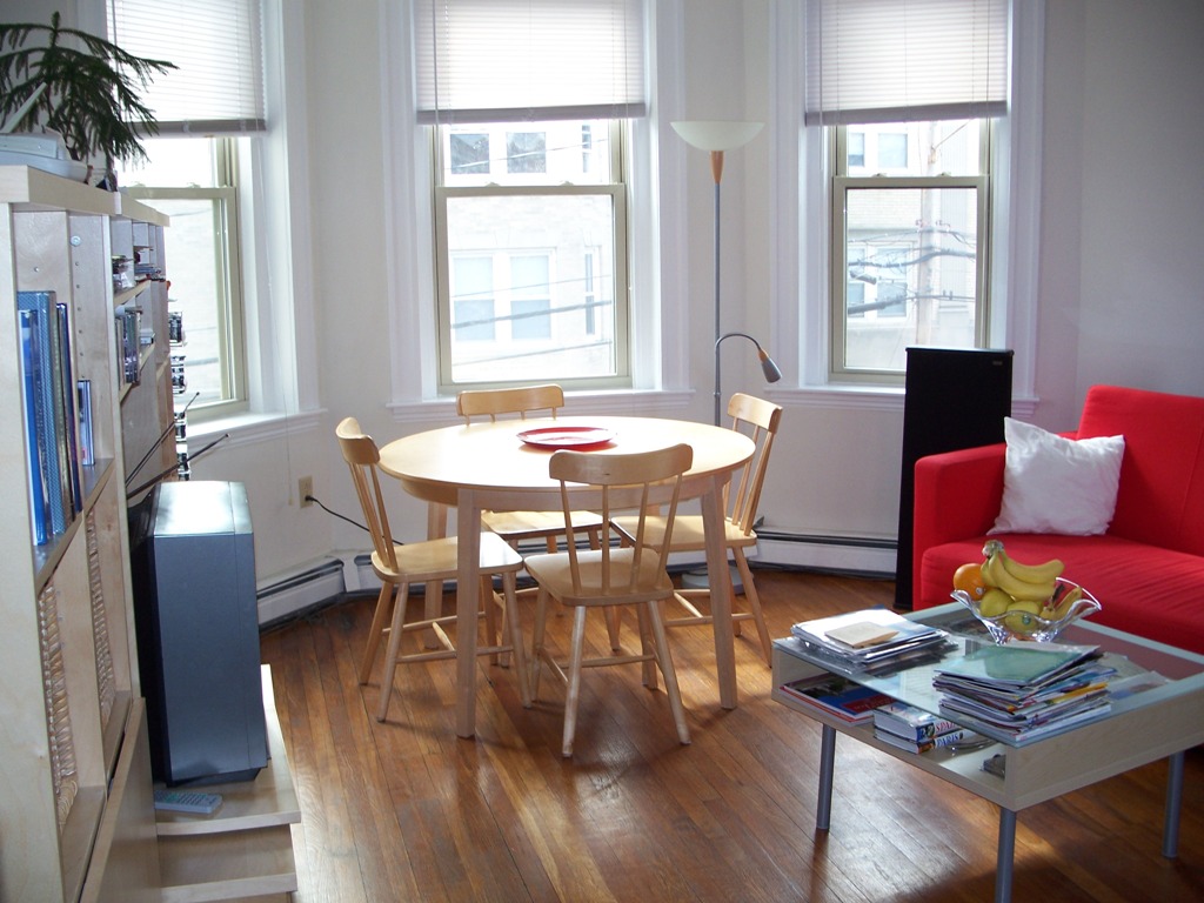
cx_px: 602
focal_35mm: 37
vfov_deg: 38.7
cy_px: 452
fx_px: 1287
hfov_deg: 50.1
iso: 125
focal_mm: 7.8
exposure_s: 1/60
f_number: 2.8
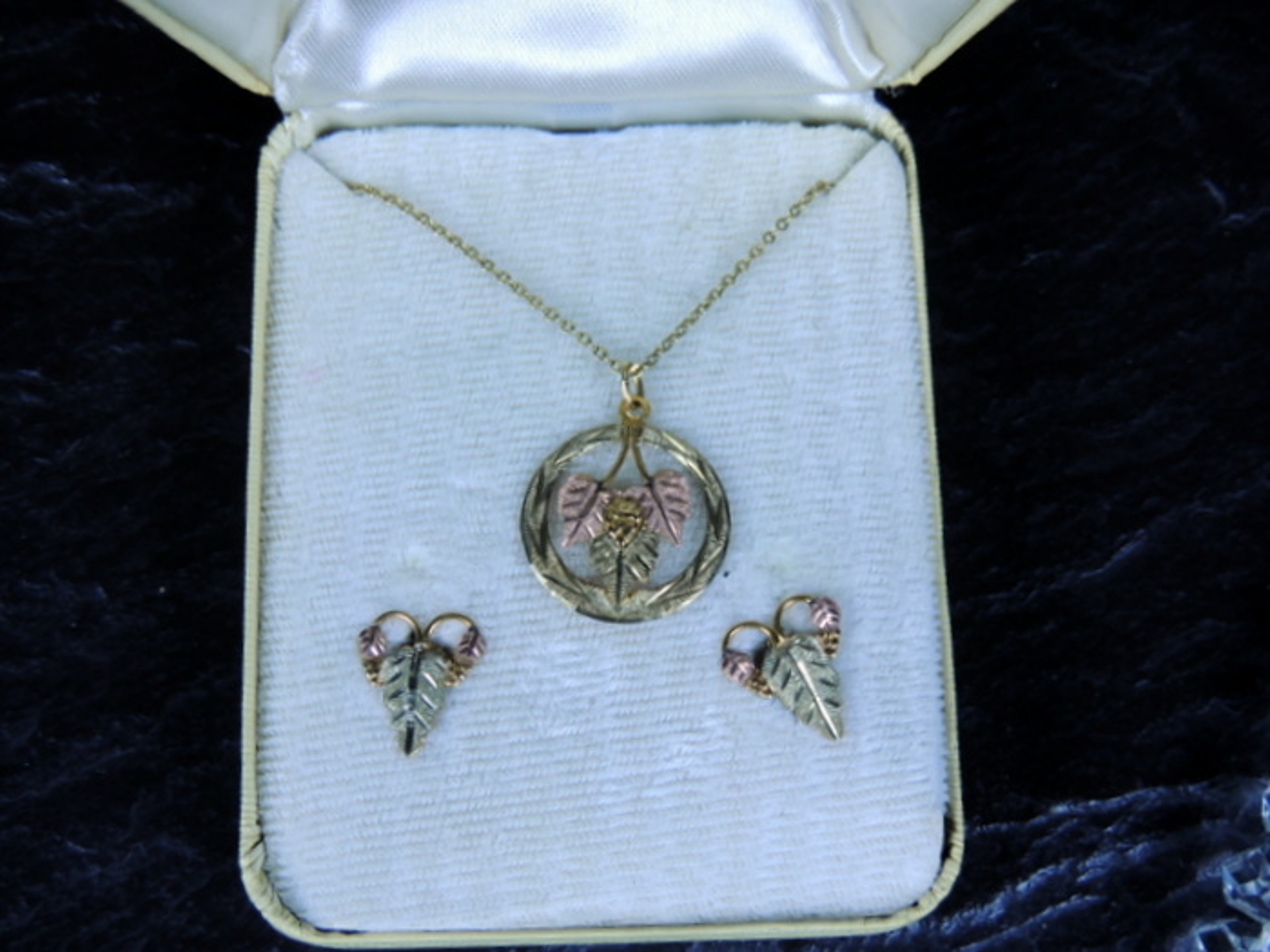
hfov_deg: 38.2
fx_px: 1834
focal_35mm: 50
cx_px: 635
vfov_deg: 29.1
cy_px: 476
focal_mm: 8.9
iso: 100
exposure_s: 1/50
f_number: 3.6
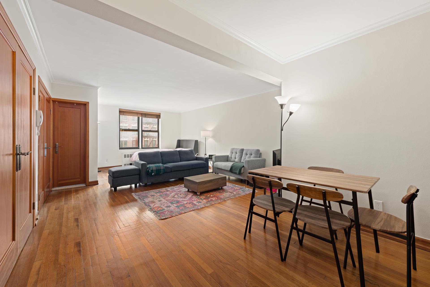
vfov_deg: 81.2
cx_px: 215
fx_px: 167
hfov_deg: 104.3
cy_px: 144
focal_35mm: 14
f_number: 11
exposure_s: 1.3
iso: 250
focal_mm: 14
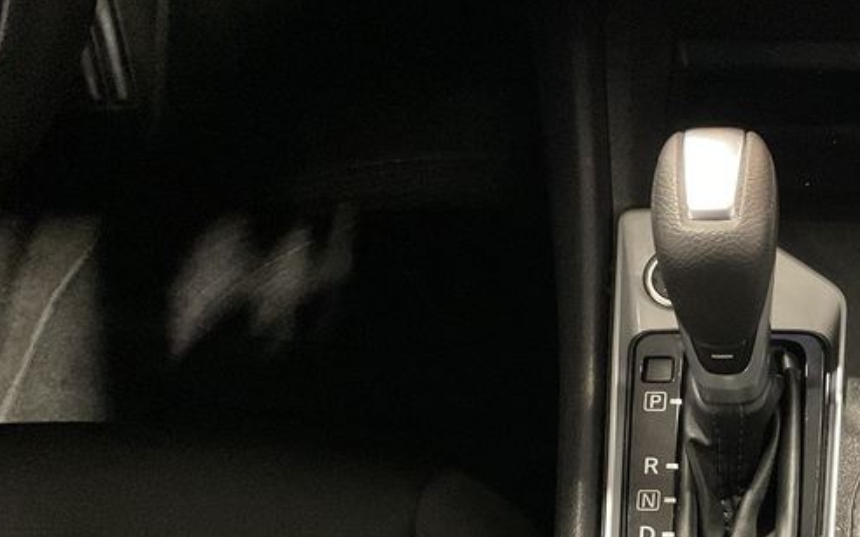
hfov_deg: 31.7
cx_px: 836
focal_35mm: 60
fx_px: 1406
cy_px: 507
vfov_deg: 21.0
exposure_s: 1/25
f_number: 1.8
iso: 500
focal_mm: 3
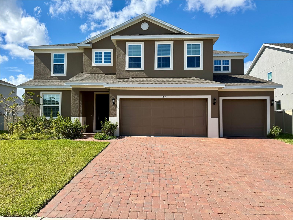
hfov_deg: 71.6
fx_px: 203
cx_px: 146
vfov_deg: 56.8
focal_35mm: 24
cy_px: 110
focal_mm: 6.76
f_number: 1.78
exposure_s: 1/4405
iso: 80
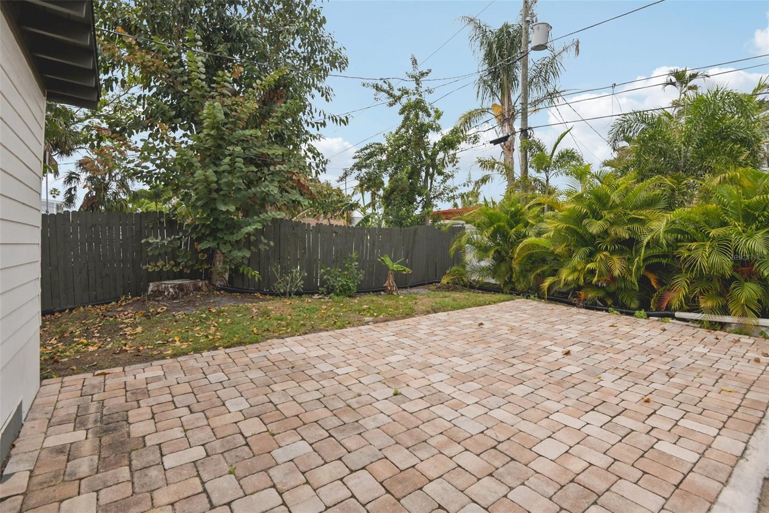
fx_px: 342
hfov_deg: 96.7
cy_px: 256
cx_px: 384
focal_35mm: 16
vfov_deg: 73.7
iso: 400
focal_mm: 16
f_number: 8
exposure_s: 1/800
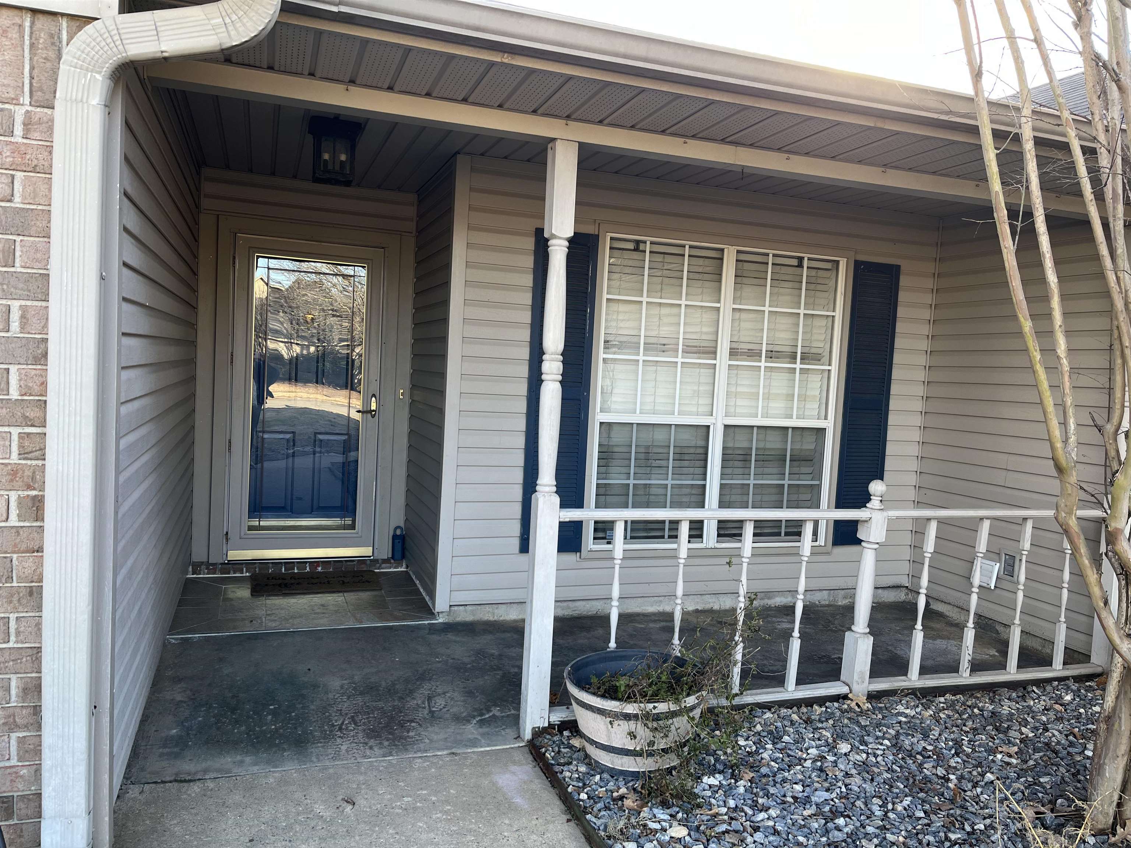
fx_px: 849
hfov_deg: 67.3
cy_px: 424
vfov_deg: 53.1
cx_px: 566
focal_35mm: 26
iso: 32
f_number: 1.6
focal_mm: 5.1
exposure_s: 1/133
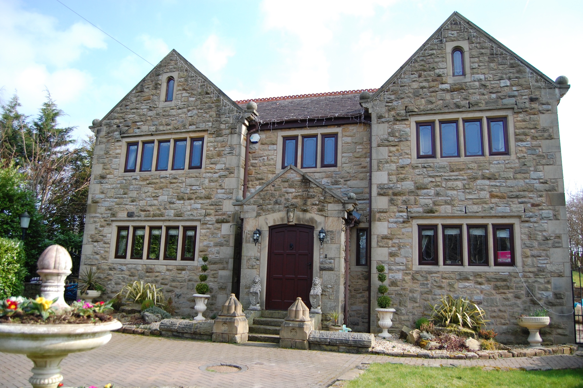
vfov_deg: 47.8
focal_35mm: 27
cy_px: 194
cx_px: 292
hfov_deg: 67.4
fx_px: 437
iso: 400
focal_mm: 18
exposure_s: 1/1250
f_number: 4.5
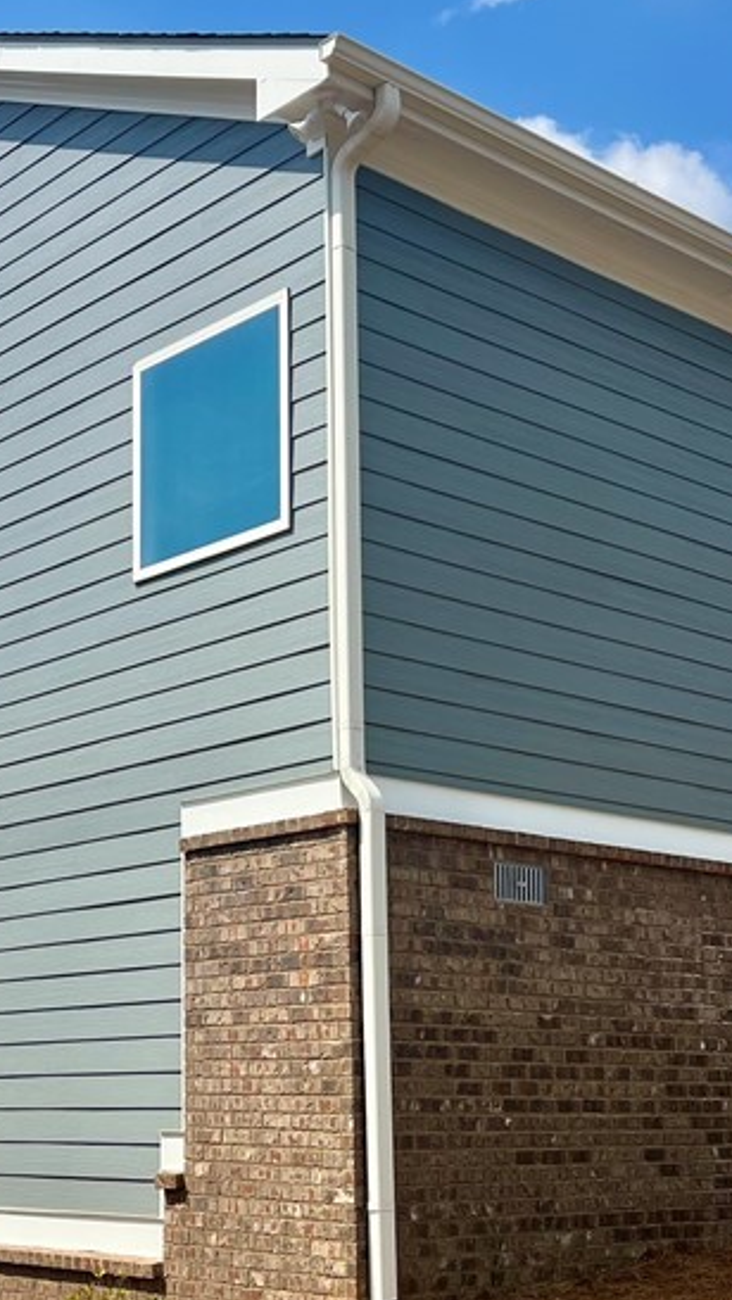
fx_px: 1827
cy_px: 844
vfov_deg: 38.8
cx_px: 195
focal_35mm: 53
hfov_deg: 22.5
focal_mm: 5.7
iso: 50
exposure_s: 1/5882
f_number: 1.5
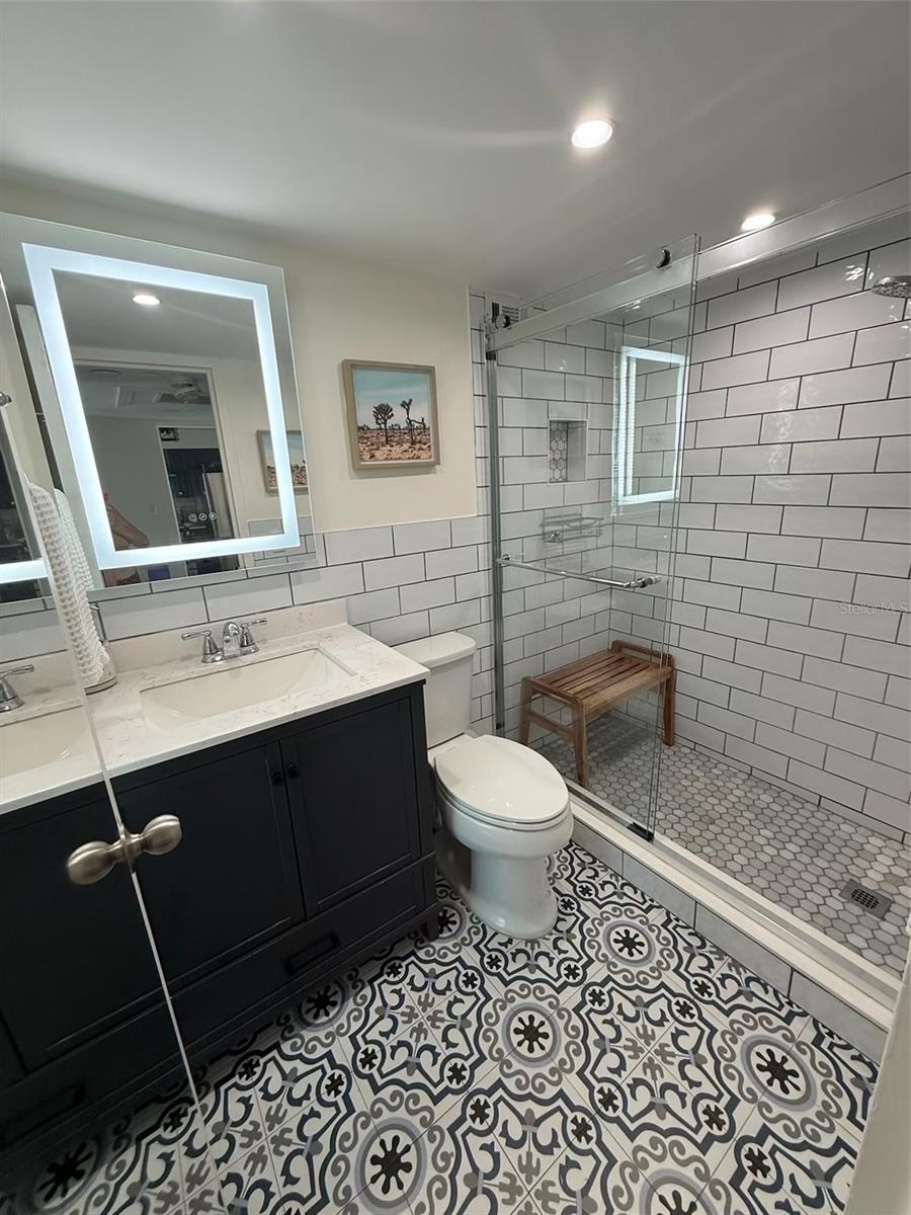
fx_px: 491
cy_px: 608
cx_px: 456
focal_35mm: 14
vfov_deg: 102.1
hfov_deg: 85.7
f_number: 2.2
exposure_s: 1/99
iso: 160
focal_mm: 2.22
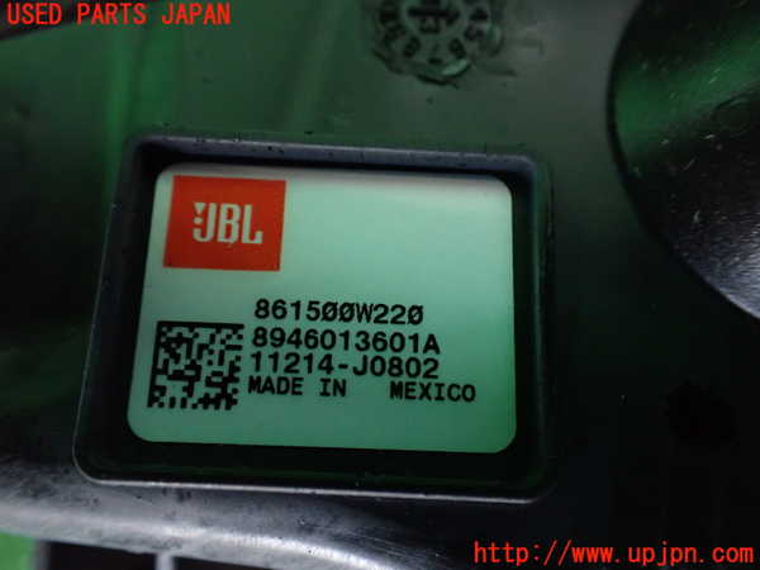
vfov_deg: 46.8
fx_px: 659
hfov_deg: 60.0
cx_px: 380
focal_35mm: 30
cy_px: 285
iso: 1000
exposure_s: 1/30
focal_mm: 5.4
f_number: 2.3
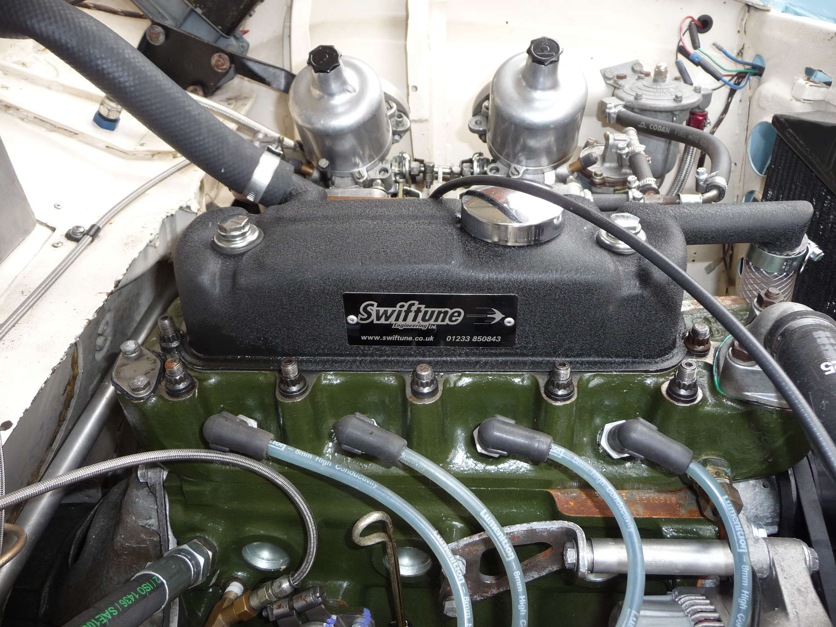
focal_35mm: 28
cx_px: 418
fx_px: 676
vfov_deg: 49.7
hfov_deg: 63.4
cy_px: 314
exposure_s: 1/80
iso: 100
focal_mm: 4.7
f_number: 3.3
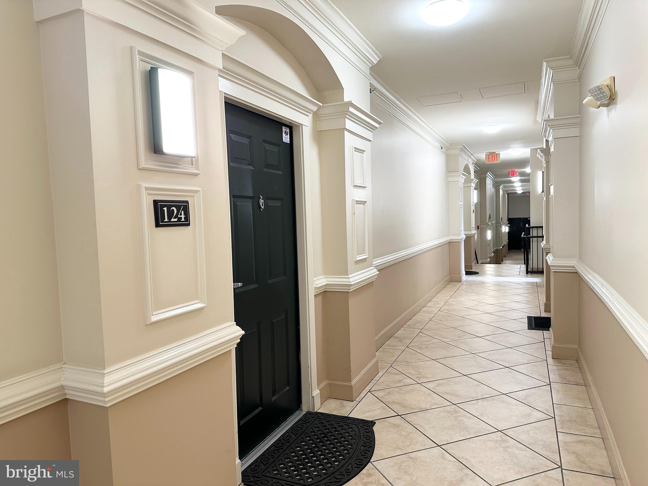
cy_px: 243
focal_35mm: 24
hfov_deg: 71.6
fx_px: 449
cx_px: 324
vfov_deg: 56.8
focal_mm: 6.86
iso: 200
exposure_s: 1/60
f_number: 1.78
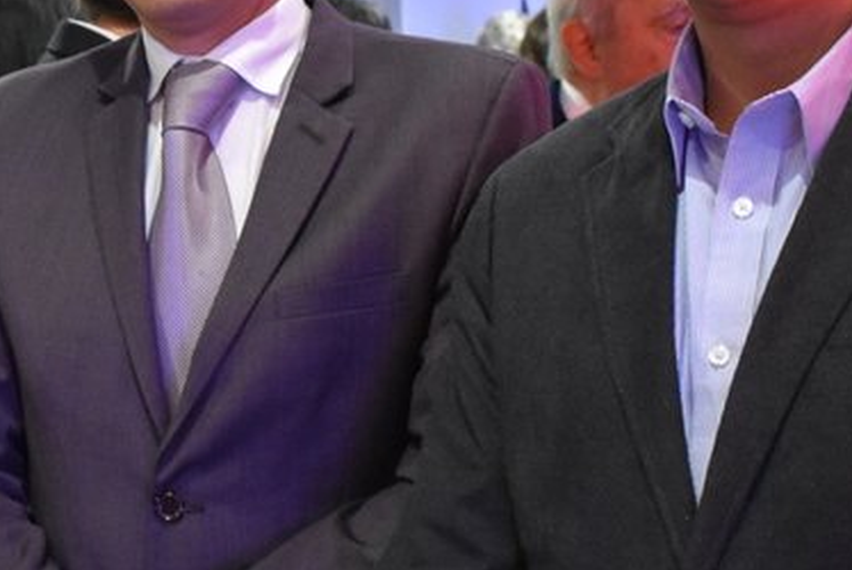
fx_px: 2620
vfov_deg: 12.4
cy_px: 210
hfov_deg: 18.0
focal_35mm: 111
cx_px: -27
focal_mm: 23
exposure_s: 1/60
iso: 3600
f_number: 3.8
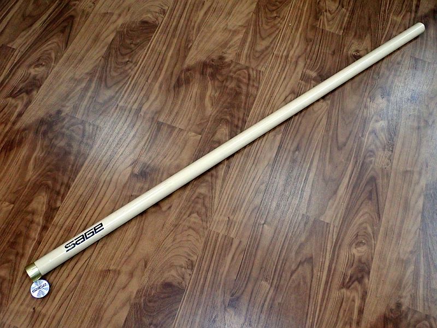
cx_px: 218
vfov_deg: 37.7
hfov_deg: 49.0
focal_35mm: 38
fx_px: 480
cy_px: 164
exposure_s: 1/40
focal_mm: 6.86
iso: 500
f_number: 2.7
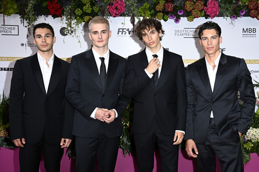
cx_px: 130
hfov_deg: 41.1
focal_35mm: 48
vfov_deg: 28.0
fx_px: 345
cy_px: 86
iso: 640
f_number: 6.3
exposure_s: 1/250
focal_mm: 48
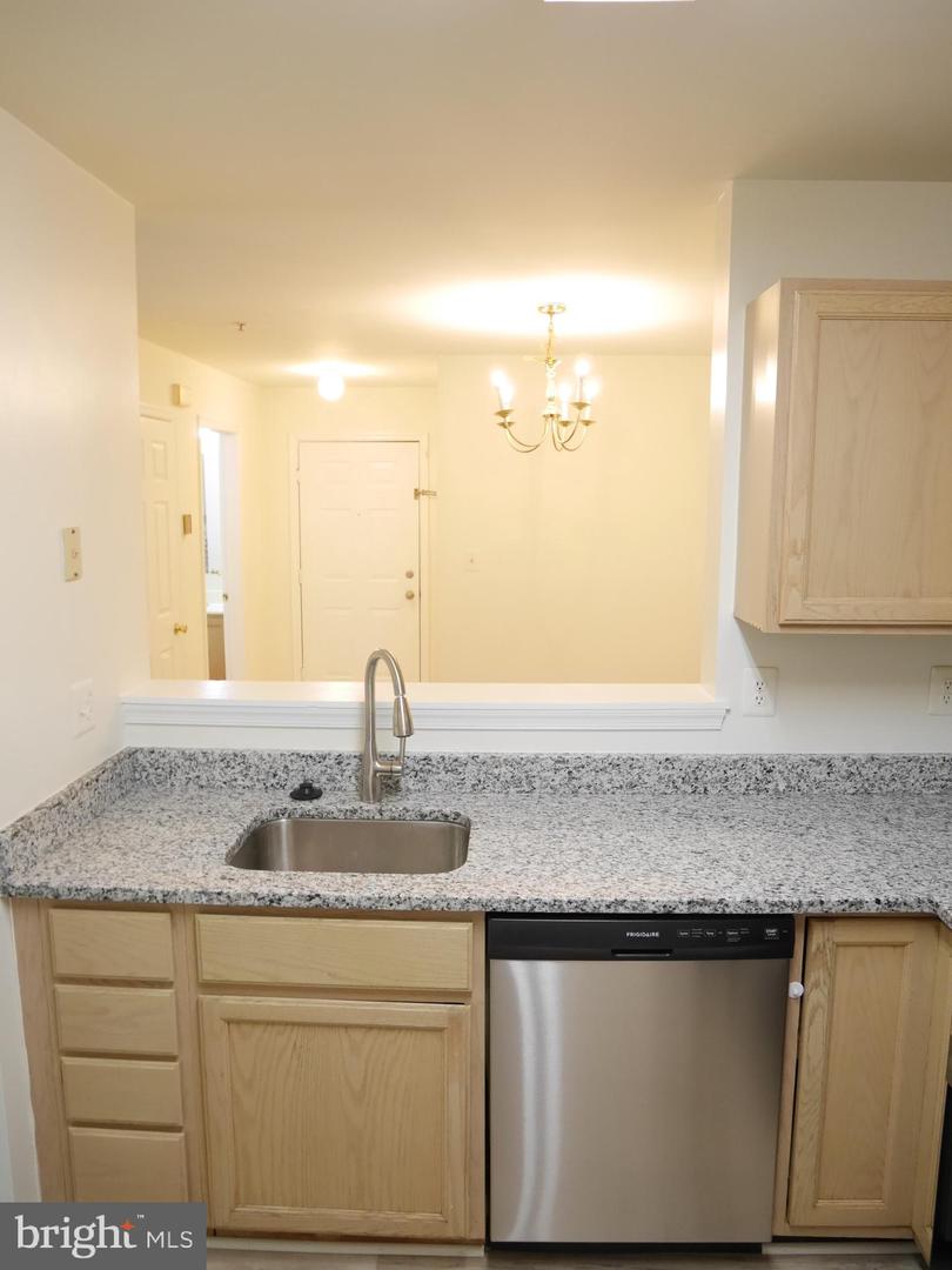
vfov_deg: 71.6
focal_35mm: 24
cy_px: 635
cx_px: 476
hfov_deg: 56.8
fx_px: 880
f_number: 3.5
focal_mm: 12
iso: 1250
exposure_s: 1/60
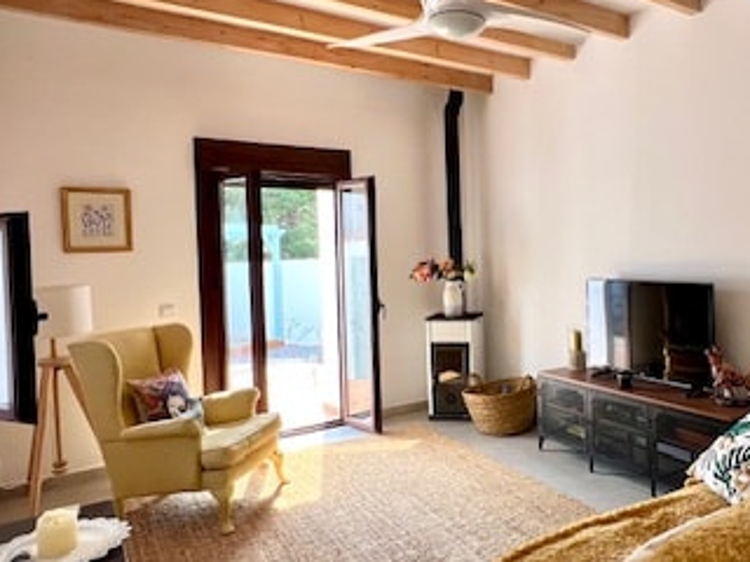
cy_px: 267
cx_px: 520
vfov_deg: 53.0
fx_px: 563
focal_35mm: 26
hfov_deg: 64.9
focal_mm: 1.57
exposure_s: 1/120
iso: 32
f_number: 1.8
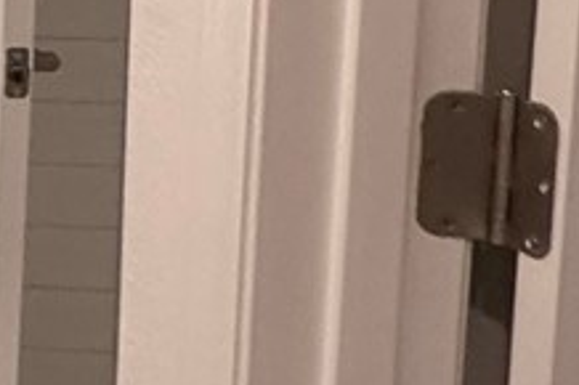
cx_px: -797
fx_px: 1720
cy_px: -165
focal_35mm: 107
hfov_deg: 13.8
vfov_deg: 12.3
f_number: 2.2
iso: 200
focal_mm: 2.22
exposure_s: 1/120
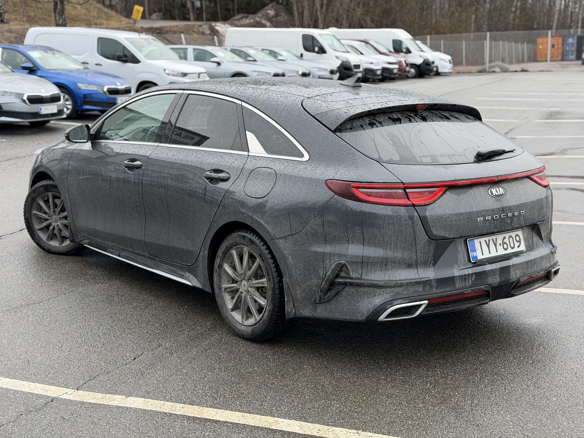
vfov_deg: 30.3
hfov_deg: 39.7
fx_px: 810
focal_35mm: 48
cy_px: 219
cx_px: 292
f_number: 1.78
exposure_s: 1/828
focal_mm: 6.76
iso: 64
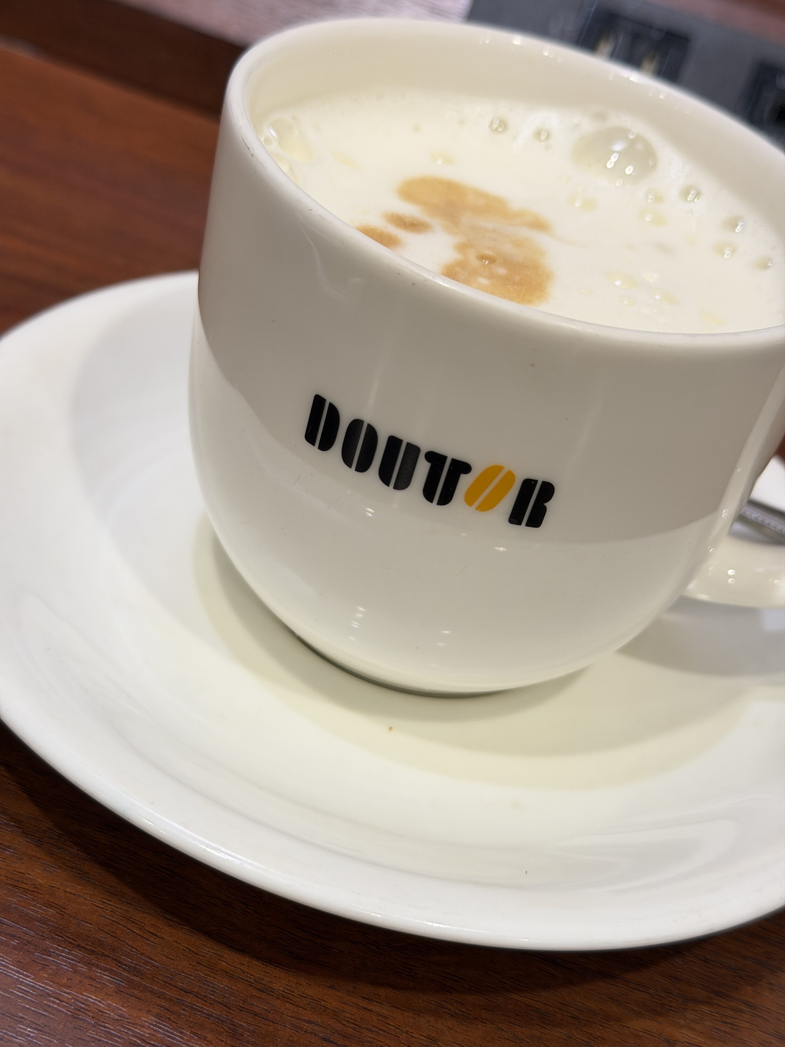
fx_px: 1451
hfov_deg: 30.3
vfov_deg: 39.7
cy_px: 524
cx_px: 392
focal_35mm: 48
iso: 80
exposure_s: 1/50
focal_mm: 6.76
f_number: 1.78
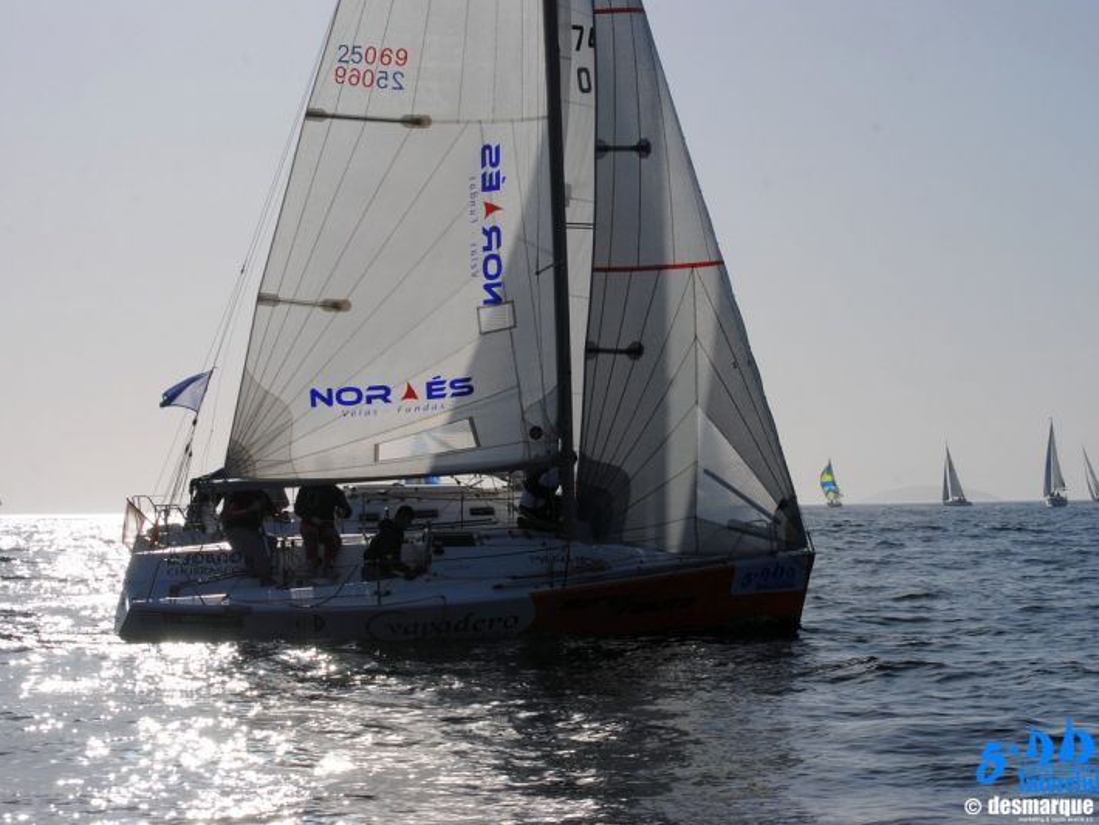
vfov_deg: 16.5
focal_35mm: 90
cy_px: 414
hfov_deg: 21.9
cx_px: 531
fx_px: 2844
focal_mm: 55
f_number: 11
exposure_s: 1/500
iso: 100
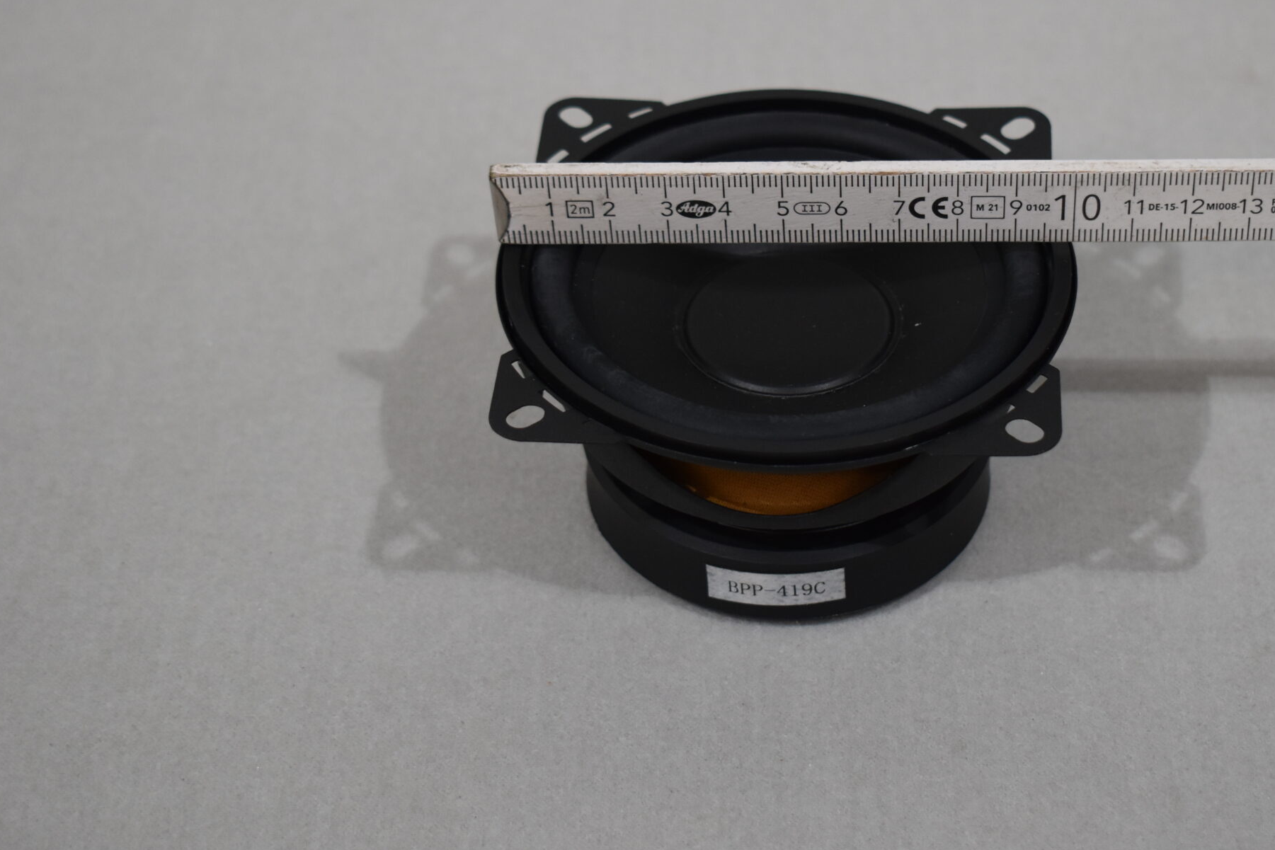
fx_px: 2869
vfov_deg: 16.8
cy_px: 308
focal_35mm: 81
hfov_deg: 25.0
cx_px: 796
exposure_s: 1/250
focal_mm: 38
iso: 720
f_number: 4.8
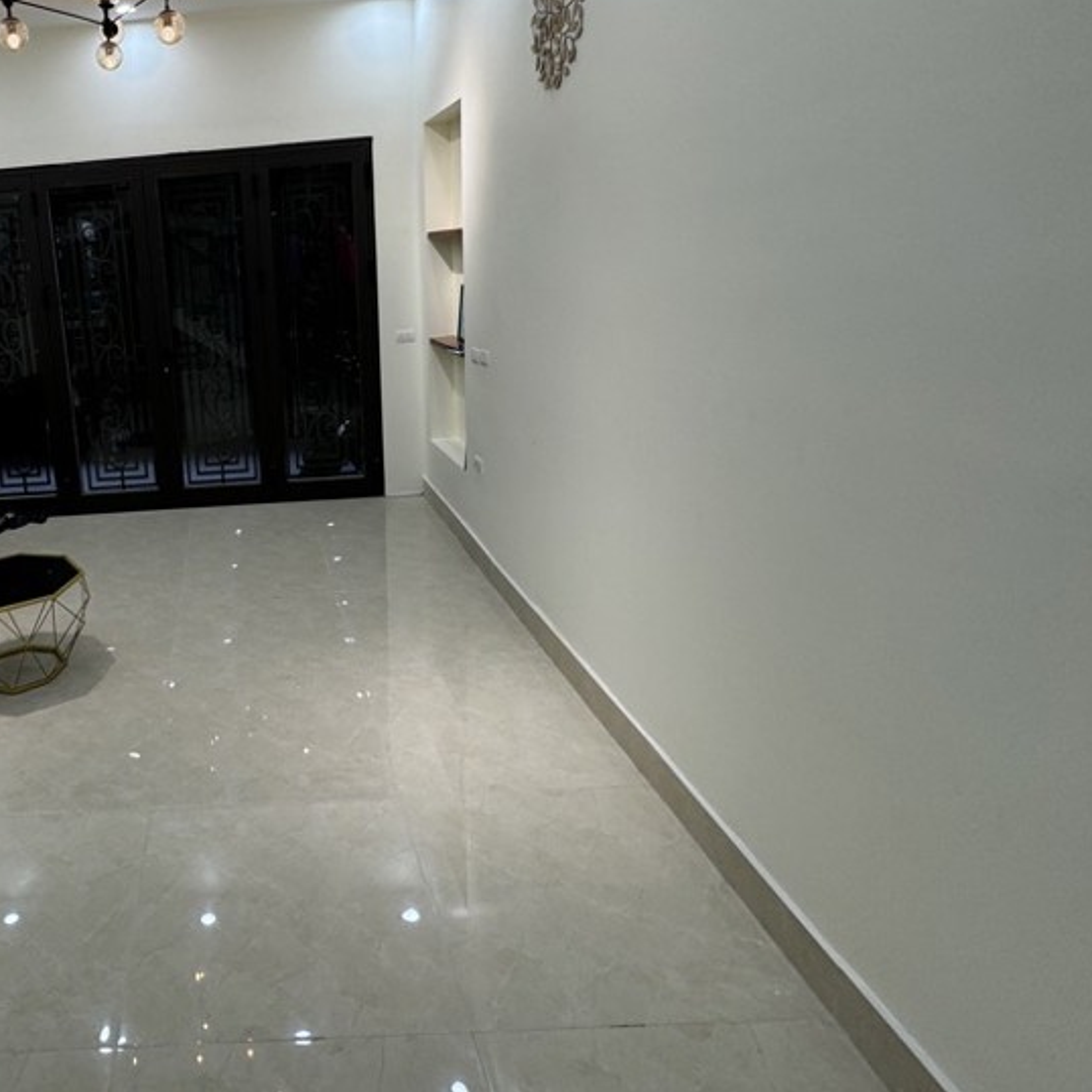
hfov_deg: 61.5
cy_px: 426
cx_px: 213
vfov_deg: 66.5
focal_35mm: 23
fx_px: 821
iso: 64
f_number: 2.2
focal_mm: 2.22
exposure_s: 1/100
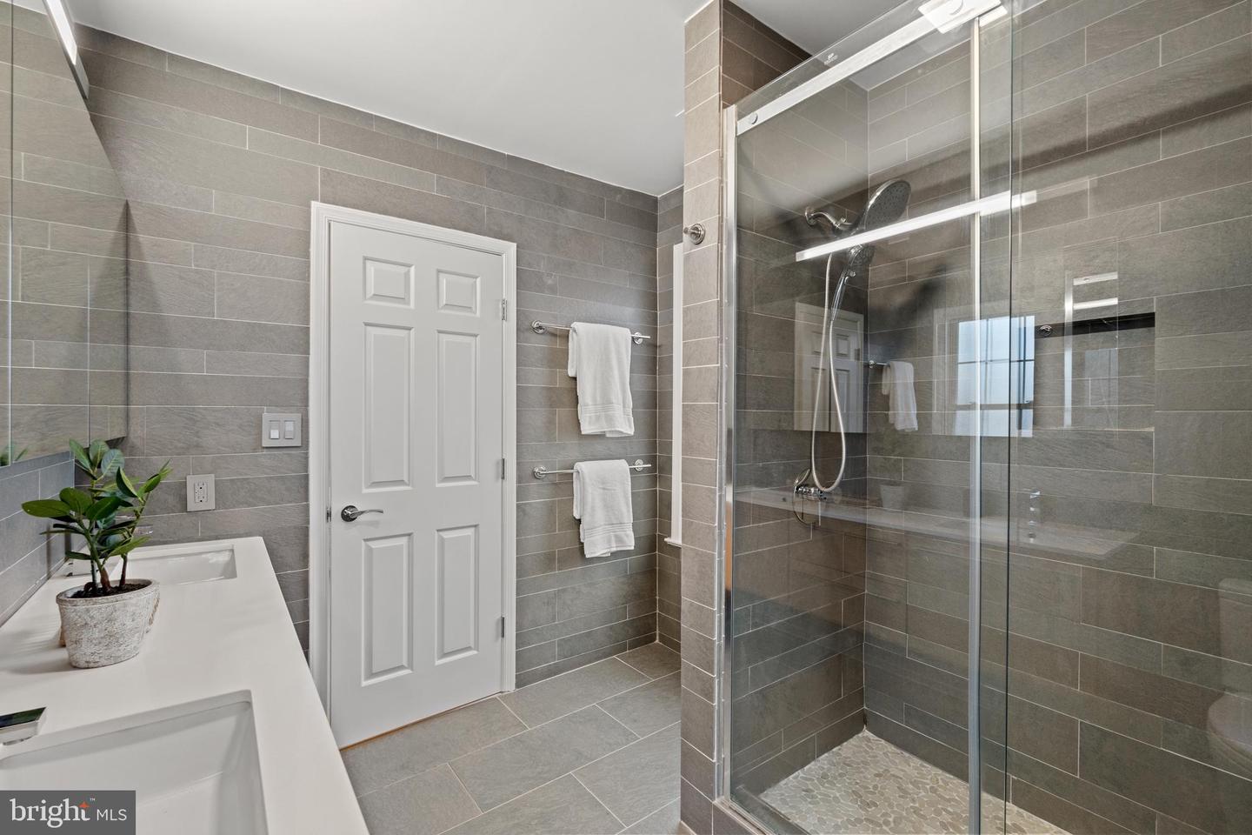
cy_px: 418
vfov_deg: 73.7
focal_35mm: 16
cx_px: 626
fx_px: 556
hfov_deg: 96.7
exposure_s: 1/5
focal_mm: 16
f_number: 9
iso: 800
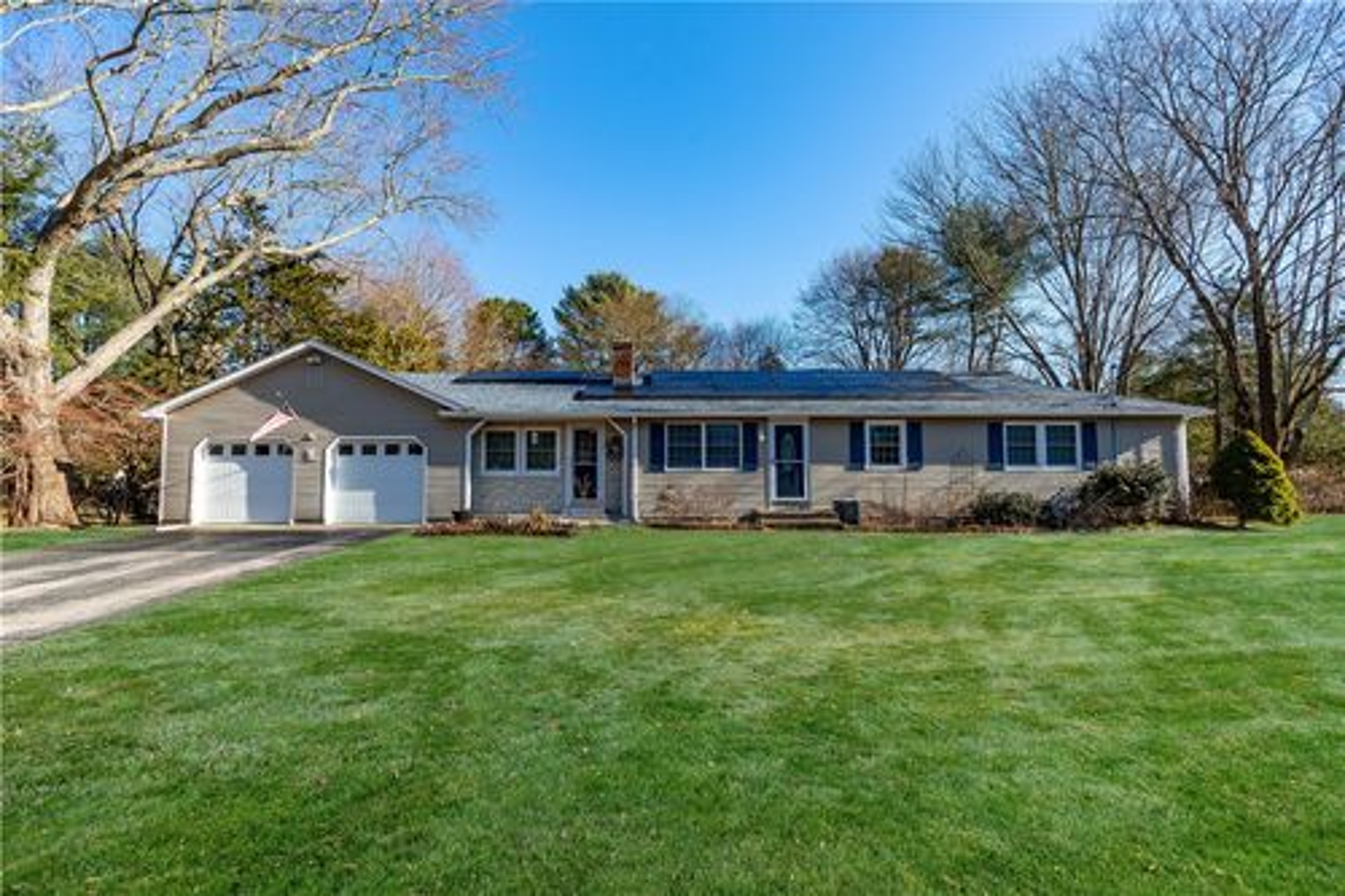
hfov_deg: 96.8
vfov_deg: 73.7
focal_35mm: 16
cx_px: 672
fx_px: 598
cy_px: 448
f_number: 9
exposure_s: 1/100
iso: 100
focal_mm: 16
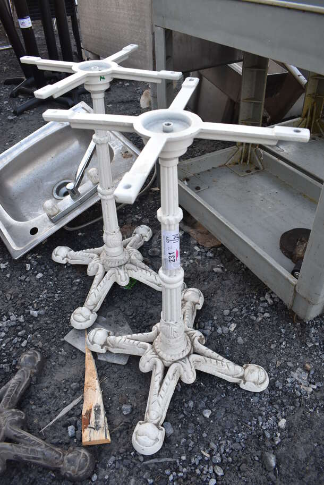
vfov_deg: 67.3
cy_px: 242
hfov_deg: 48.0
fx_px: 364
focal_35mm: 27
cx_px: 162
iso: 400
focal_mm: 18
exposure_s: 1/125
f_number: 5.6
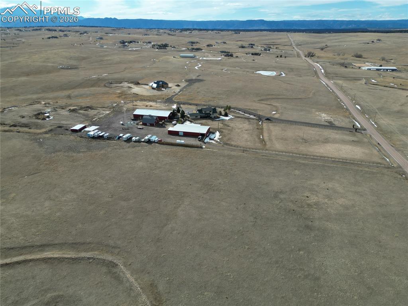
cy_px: 153
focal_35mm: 24
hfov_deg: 71.6
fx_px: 283
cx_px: 204
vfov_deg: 56.8
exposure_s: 1/2500
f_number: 1.7
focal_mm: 6.72
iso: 100
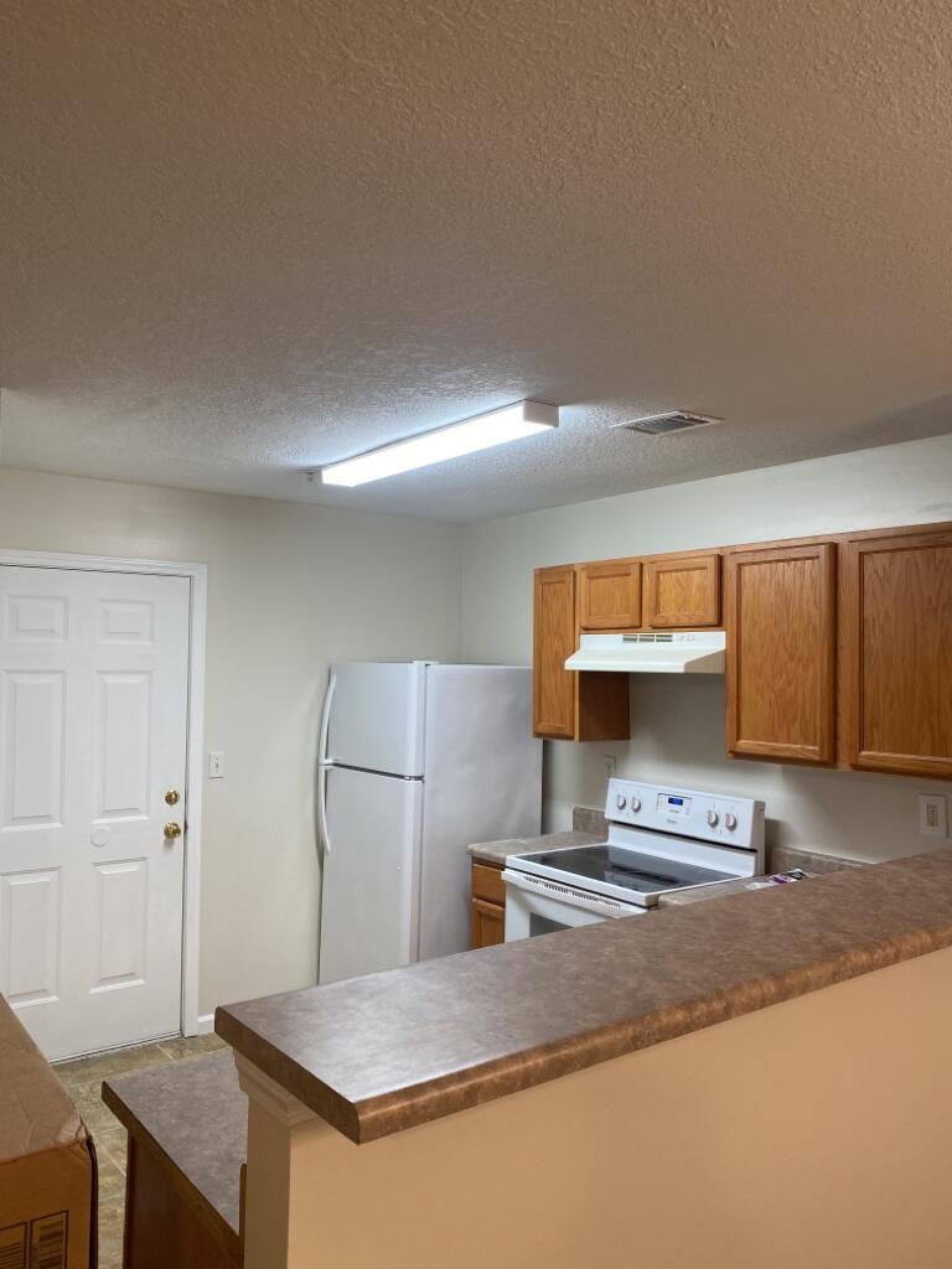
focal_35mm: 26
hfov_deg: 53.1
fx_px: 953
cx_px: 476
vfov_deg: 67.3
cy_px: 634
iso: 64
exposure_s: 1/60
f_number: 1.8
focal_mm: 4.25
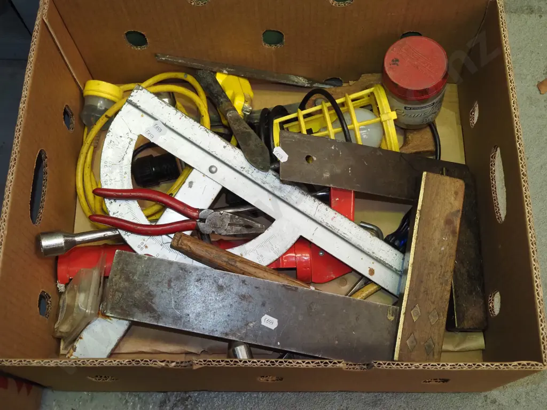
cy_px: 205
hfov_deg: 42.9
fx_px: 695
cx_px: 274
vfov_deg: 32.9
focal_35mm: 44
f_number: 5.6
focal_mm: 22
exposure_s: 1/160
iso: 2500
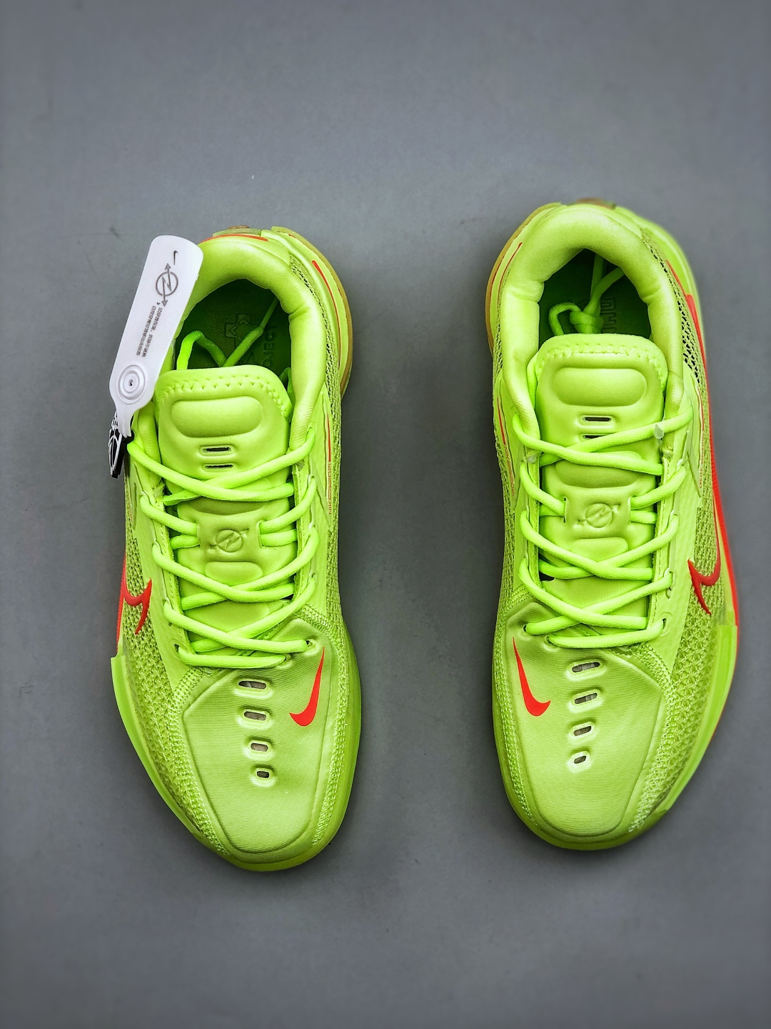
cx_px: 386
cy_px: 514
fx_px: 1693
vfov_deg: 33.8
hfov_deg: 25.7
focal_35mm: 57
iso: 32
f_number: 2.8
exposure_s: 1/100
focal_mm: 6.6
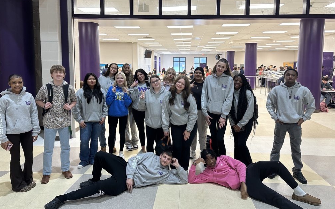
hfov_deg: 70.4
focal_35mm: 26
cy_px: 87
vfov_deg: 47.4
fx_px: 237
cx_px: 165
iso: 125
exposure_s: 1/60
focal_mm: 6.86
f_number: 1.78
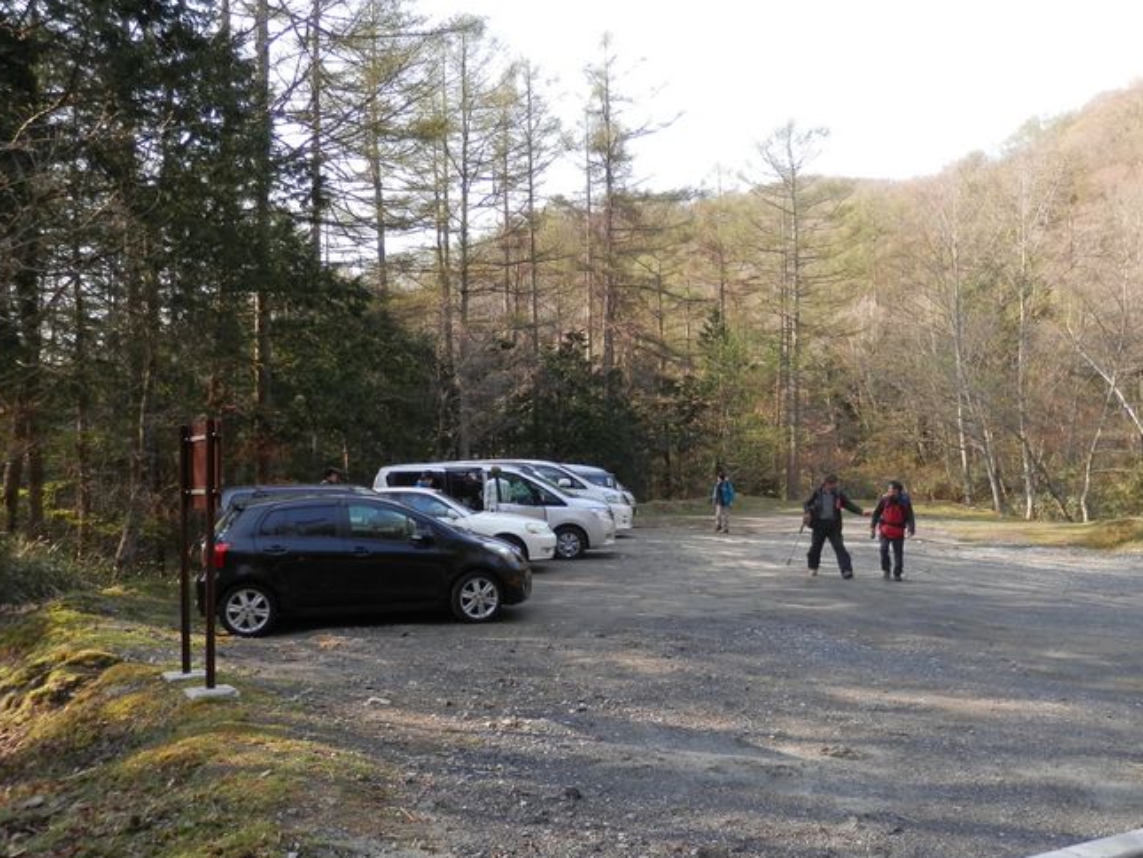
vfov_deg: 45.4
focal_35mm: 31
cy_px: 447
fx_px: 1024
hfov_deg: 58.3
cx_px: 548
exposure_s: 1/160
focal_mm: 4.5
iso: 80
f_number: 3
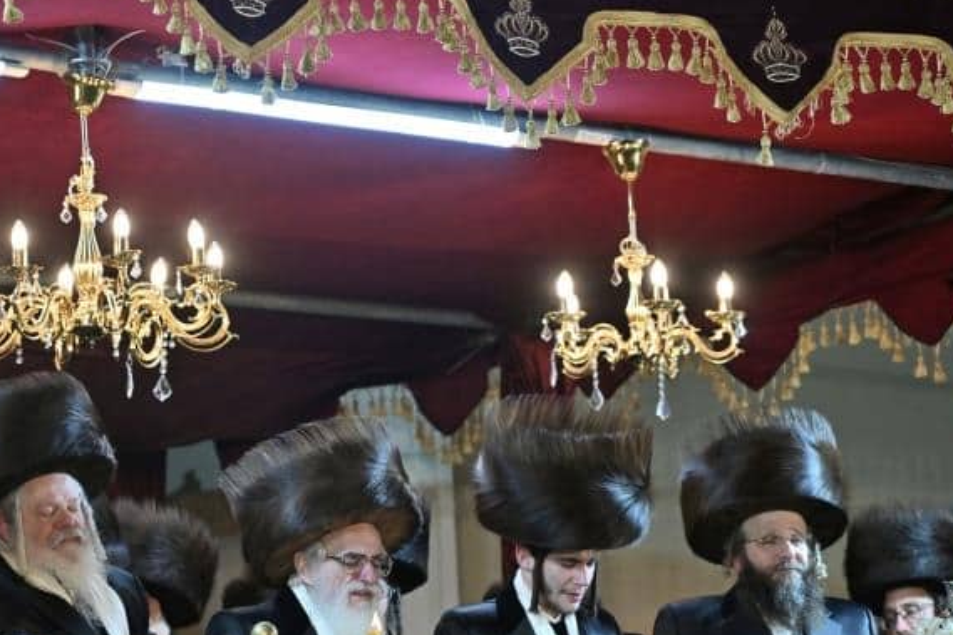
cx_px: 333
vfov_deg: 6.9
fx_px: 5240
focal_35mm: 198
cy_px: 505
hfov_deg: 10.4
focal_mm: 110
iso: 500
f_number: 4
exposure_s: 1/320
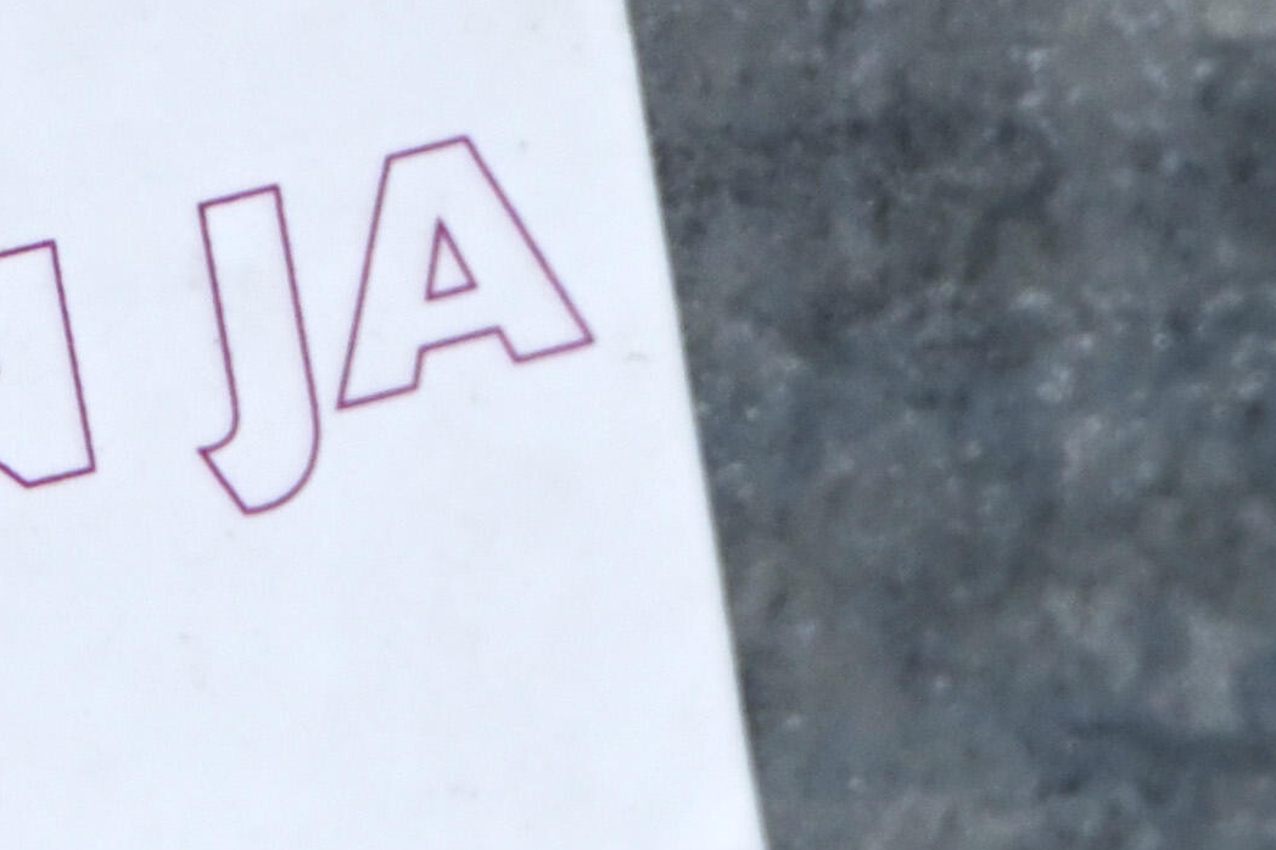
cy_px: -408
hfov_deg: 1.3
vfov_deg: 0.9
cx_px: -2145
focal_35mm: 1576
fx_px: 55840
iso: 200
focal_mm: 200
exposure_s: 1/500
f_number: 6.3
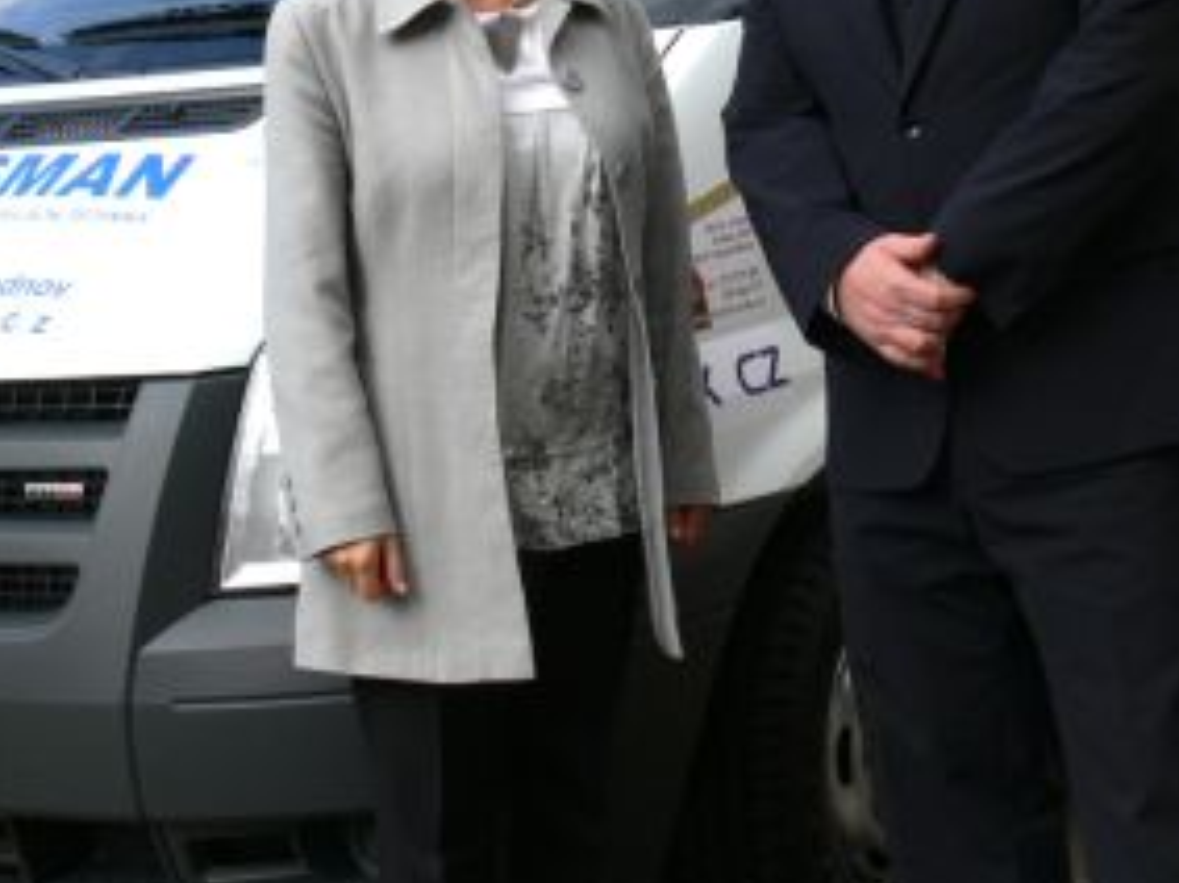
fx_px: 3132
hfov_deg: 21.3
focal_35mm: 92
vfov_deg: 15.9
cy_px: 160
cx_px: 754
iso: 80
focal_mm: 11
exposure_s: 1/160
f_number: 5.6
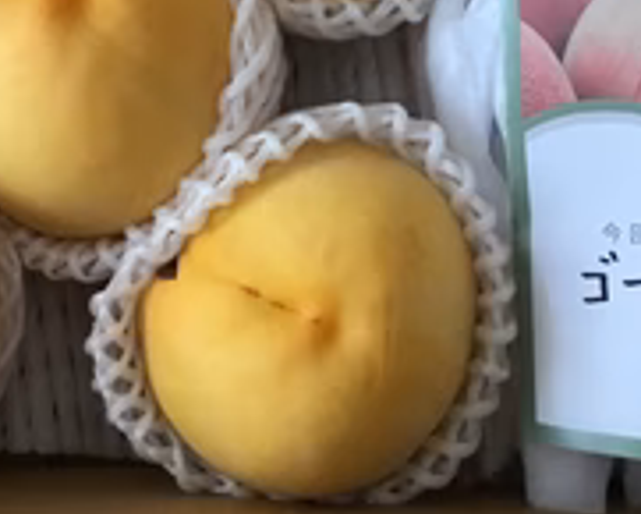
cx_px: 174
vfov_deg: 22.4
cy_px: 74
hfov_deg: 28.0
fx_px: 1272
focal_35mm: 67
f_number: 2.4
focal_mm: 3.3
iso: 32
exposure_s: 1/30
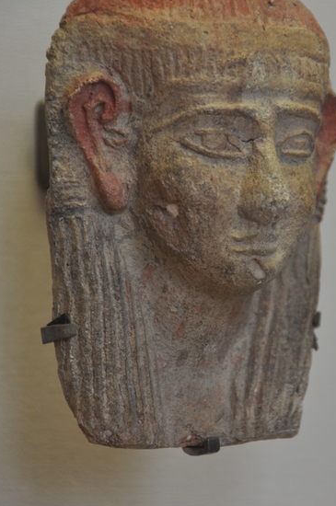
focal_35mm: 307
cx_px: 197
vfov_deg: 6.7
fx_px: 4311
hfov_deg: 4.5
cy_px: 238
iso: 800
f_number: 5.6
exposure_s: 1/100
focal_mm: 170
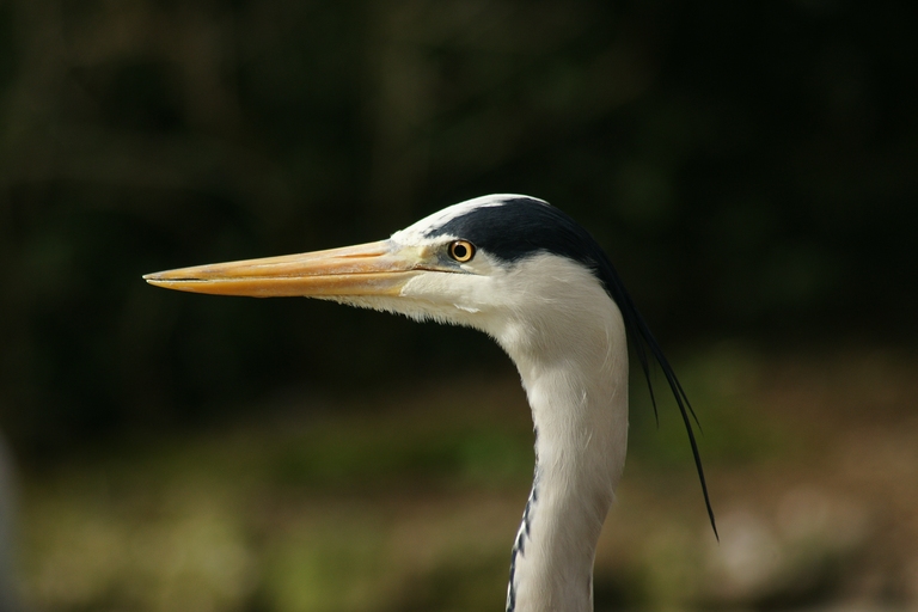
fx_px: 11474
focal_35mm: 450
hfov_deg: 4.6
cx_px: 459
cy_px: 306
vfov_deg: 3.1
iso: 200
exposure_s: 1/250
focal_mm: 300
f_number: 7.1
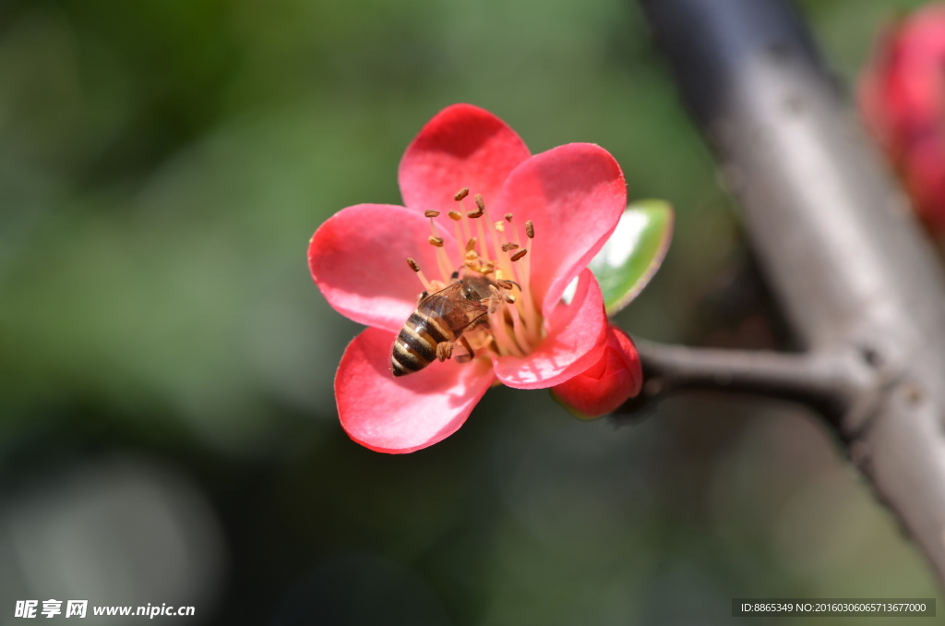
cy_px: 313
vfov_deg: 10.7
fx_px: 3340
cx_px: 472
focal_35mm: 128
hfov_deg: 16.1
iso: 100
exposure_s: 1/160
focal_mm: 85
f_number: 7.1
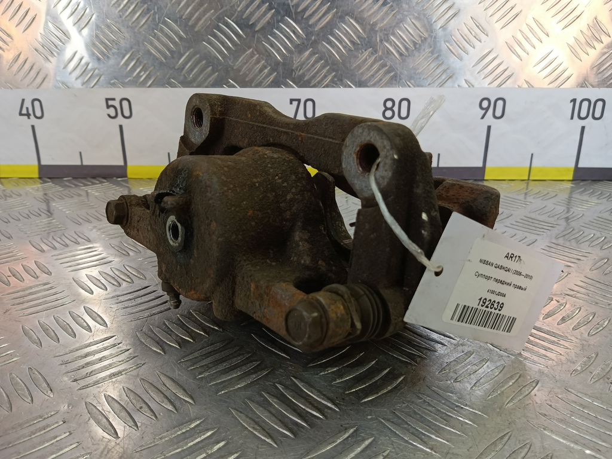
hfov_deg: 73.9
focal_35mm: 23
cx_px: 306
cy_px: 230
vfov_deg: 58.9
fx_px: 407
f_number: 1.6
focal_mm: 4.11
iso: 92
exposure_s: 1/50
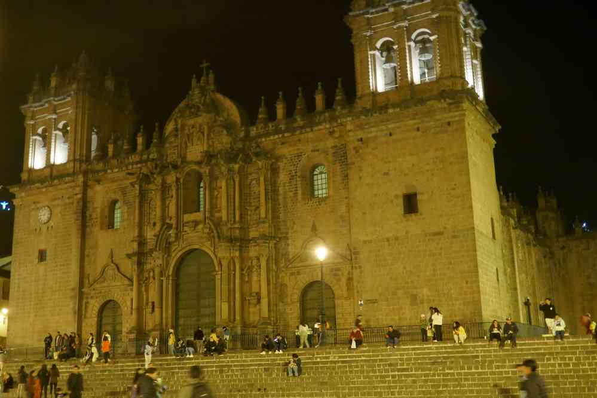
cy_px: 199
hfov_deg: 46.4
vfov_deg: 31.9
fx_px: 696
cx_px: 298
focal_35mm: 42
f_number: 3.8
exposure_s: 1/10
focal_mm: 15.3
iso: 1600
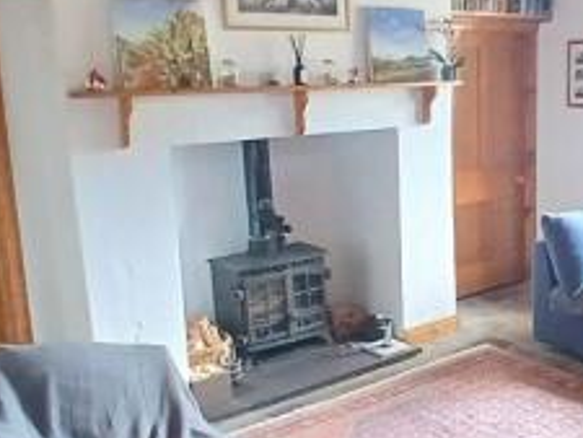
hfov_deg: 41.1
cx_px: 465
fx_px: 741
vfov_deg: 32.9
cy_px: 203
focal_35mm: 44
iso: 500
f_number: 2.2
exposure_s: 1/25
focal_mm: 1.4
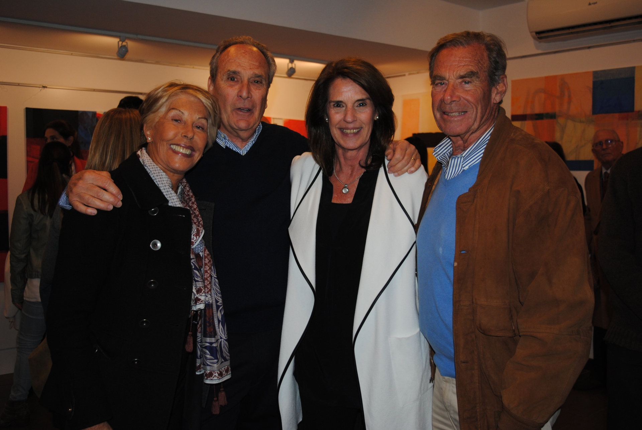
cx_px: 321
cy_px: 215
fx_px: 670
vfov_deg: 35.6
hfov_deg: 51.2
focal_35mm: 38
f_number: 4
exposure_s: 1/60
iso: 200
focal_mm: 25
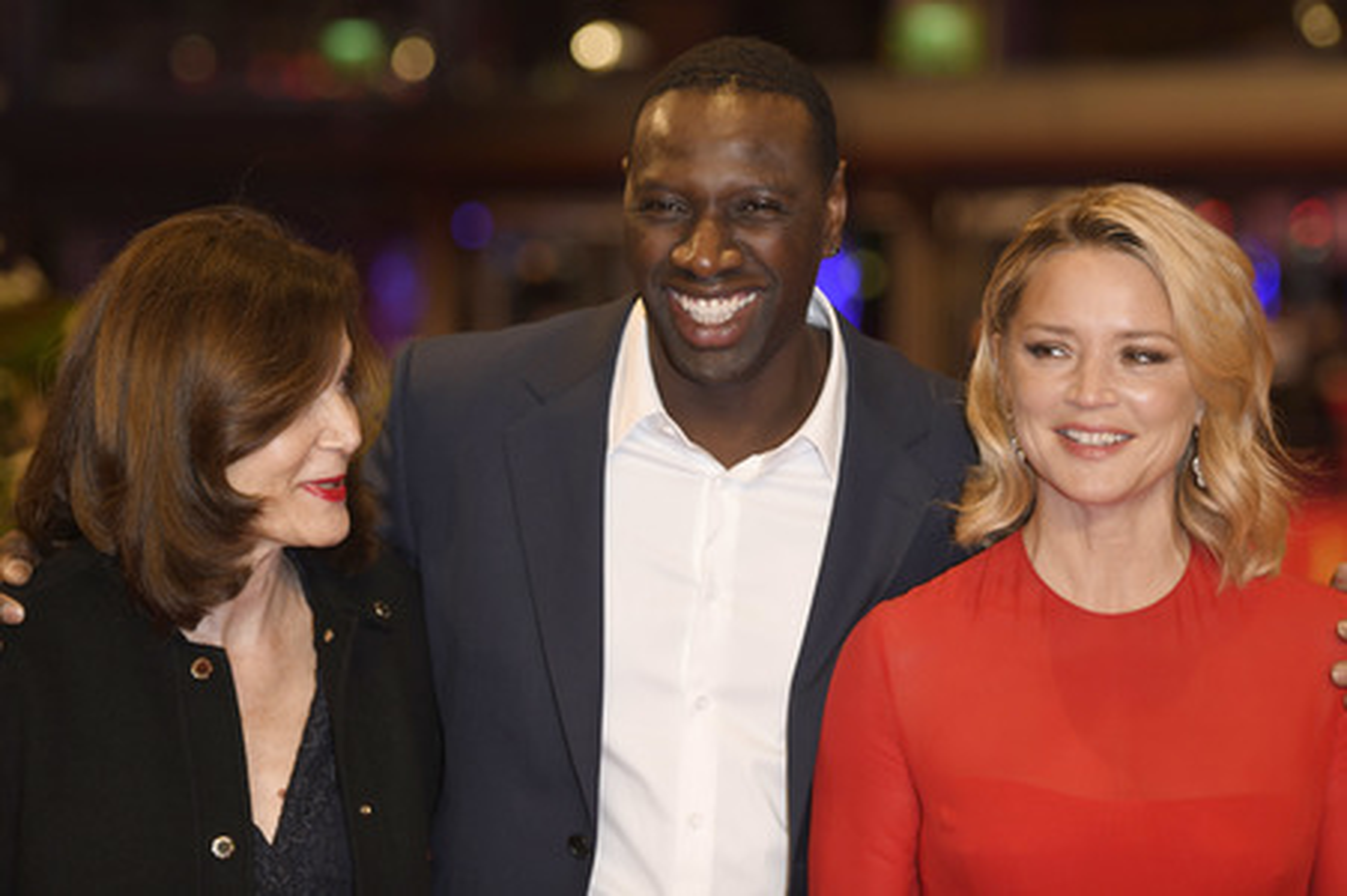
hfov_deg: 17.7
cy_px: 448
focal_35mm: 116
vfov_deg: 11.8
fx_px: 4337
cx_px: 674
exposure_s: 1/320
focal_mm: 116
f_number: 3.2
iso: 800
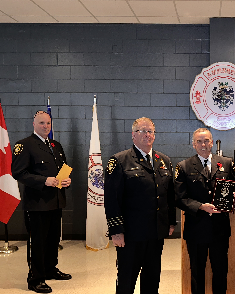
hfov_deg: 34.4
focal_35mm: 41
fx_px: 356
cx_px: 213
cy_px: 164
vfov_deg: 44.7
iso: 200
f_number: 1.78
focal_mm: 6.86
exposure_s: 1/6
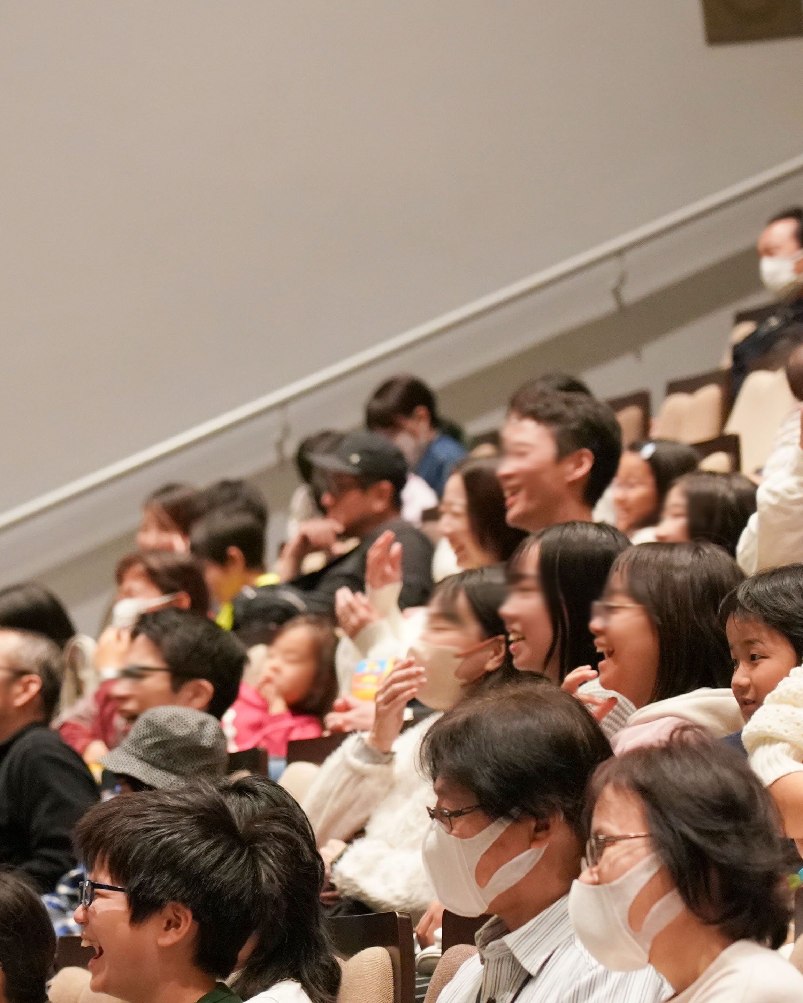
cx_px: 126
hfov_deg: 7.7
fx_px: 5941
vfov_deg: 9.6
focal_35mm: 200
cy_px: 662
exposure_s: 1/160
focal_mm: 105
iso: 5000
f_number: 4
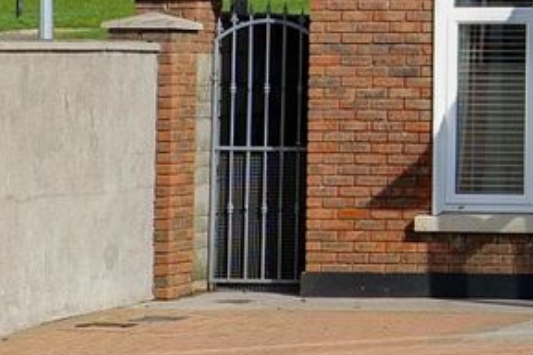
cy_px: -342
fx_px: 2591
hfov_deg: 11.0
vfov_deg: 7.5
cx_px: 929
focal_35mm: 175
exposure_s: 1/400
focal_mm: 35
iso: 320
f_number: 9
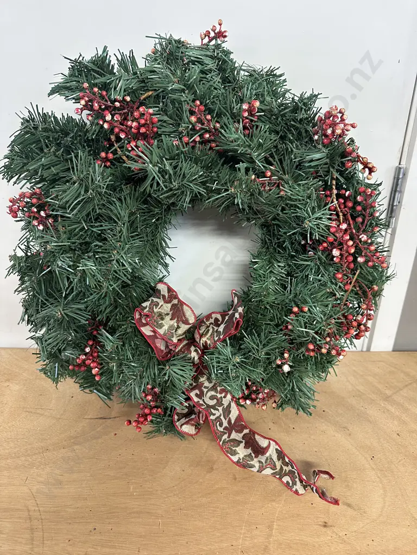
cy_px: 278
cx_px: 208
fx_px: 385
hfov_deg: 56.8
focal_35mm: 24
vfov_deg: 71.6
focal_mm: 6.86
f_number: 1.78
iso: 320
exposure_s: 1/50
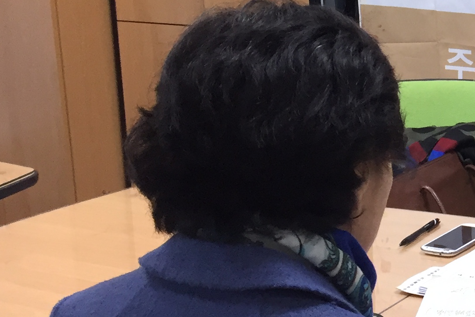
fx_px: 1200
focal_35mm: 91
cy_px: -20
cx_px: 693
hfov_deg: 19.7
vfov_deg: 14.7
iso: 40
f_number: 2.2
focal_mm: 4.15
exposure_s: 1/30
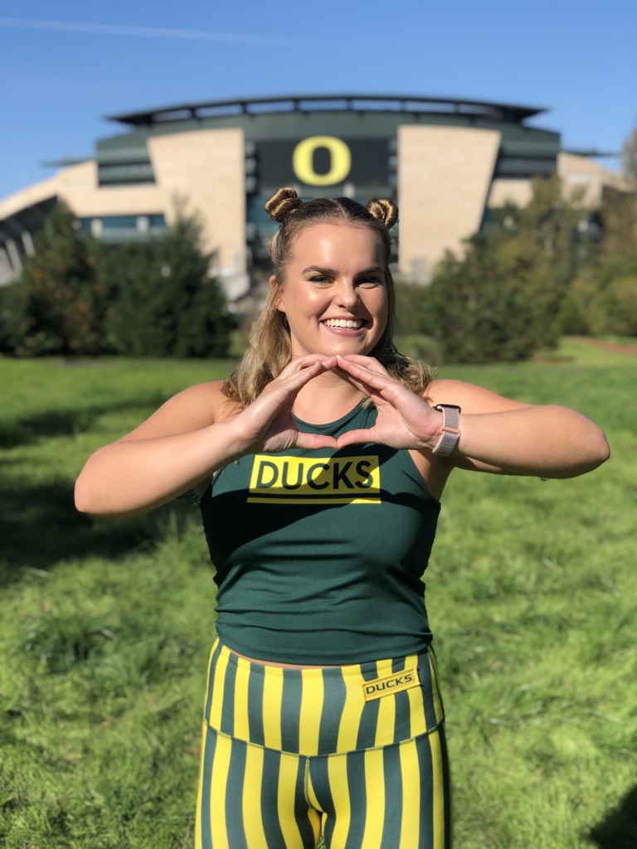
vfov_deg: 36.8
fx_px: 1276
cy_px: 424
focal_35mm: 52
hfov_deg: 28.0
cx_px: 318
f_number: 2.4
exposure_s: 1/1230
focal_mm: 6
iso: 16
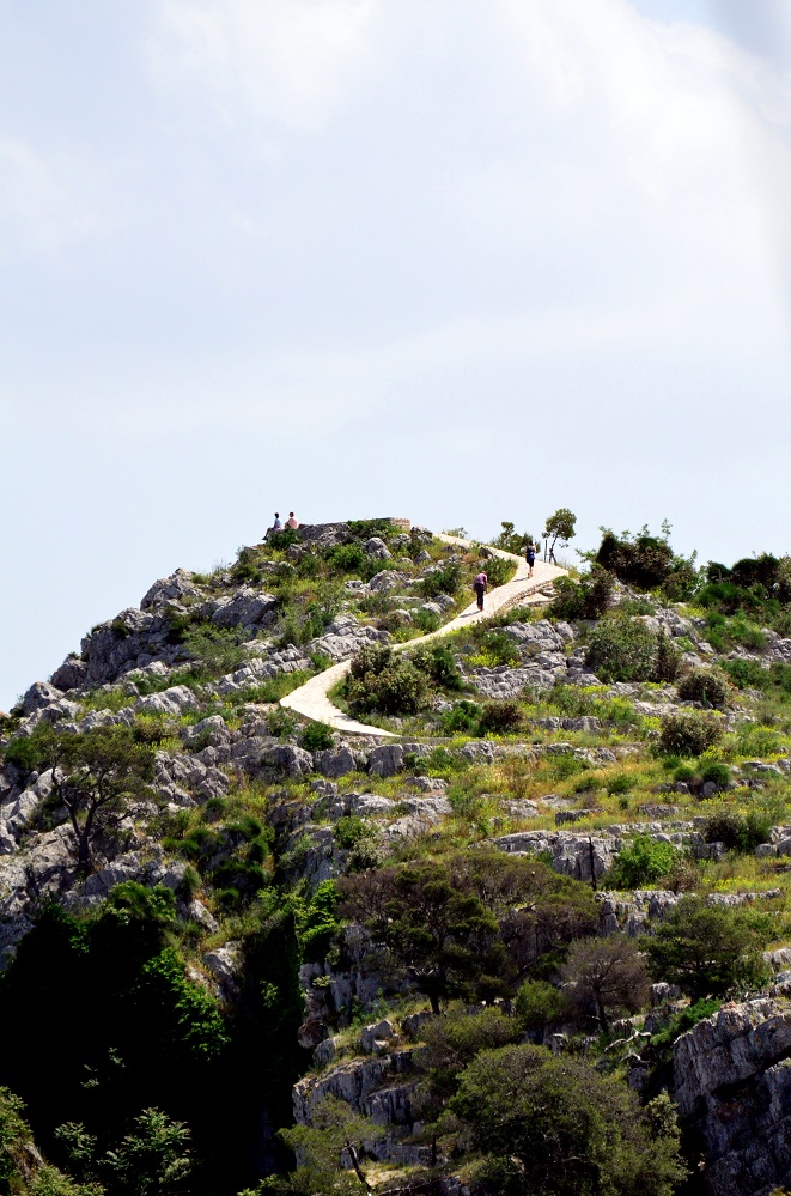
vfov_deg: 6.6
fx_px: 10435
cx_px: 396
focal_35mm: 315
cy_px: 598
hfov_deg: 4.3
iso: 1400
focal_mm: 210
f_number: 5.3
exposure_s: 1/8000
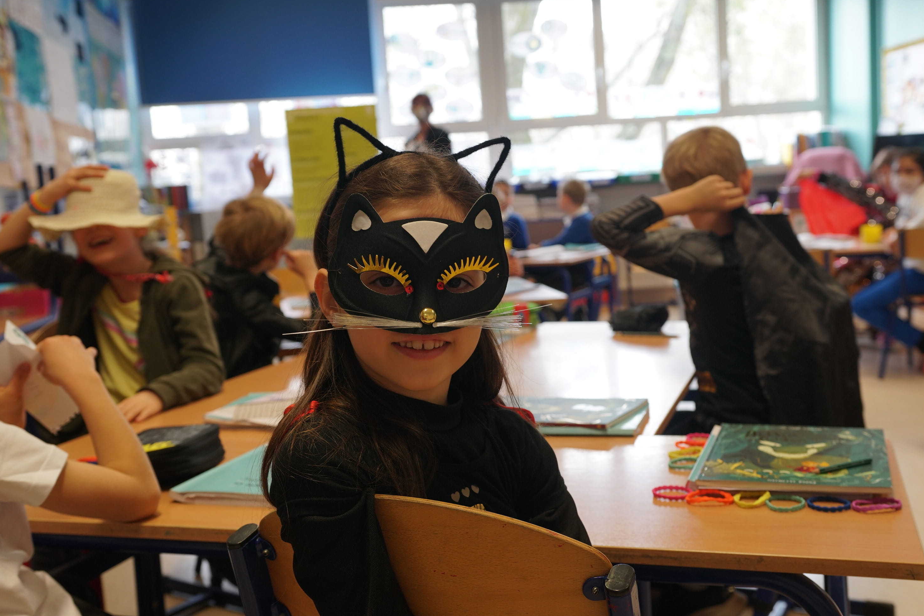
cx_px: 468
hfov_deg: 50.1
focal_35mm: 39
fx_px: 988
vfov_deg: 34.6
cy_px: 312
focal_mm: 25
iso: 500
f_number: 4
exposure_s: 1/60
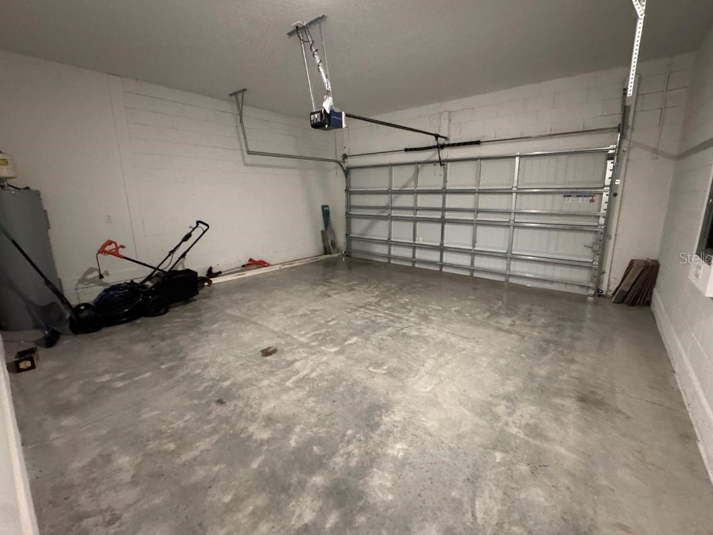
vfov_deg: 81.7
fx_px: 309
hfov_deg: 98.1
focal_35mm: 15
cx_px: 368
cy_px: 257
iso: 800
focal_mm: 2.22
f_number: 2.2
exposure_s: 1/40
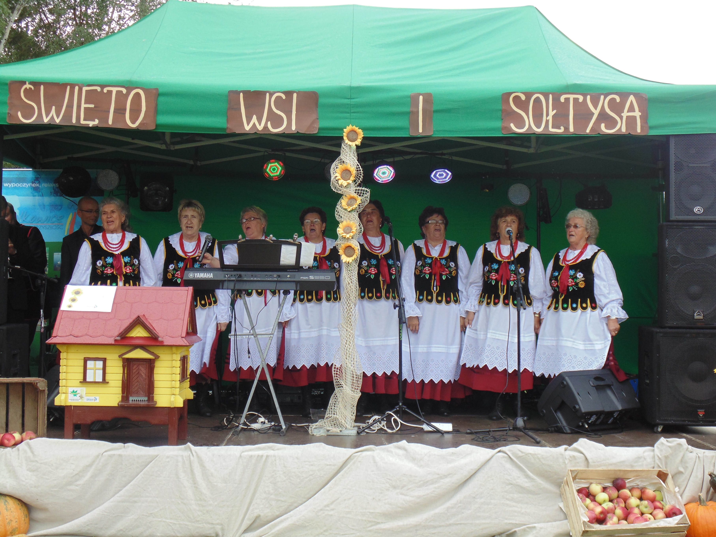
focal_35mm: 53
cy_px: 268
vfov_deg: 27.5
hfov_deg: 36.2
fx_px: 1096
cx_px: 358
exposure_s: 1/100
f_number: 3.9
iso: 80
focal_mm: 9.5
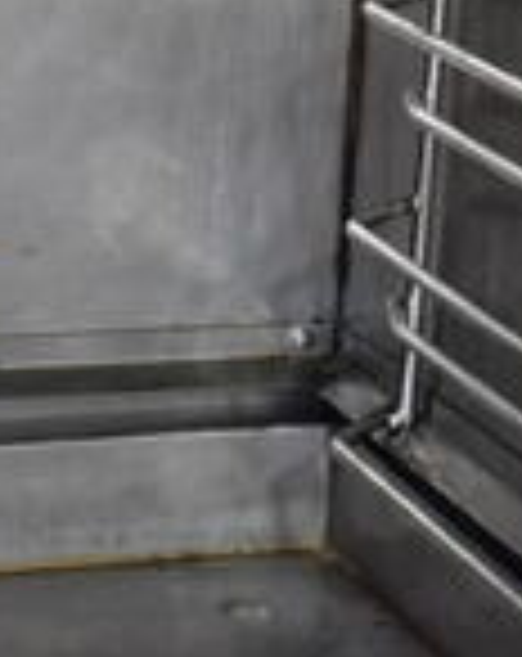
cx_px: 234
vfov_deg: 11.6
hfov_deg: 9.7
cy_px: -380
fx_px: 3083
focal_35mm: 159
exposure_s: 1/30
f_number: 3.5
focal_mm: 18
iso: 800
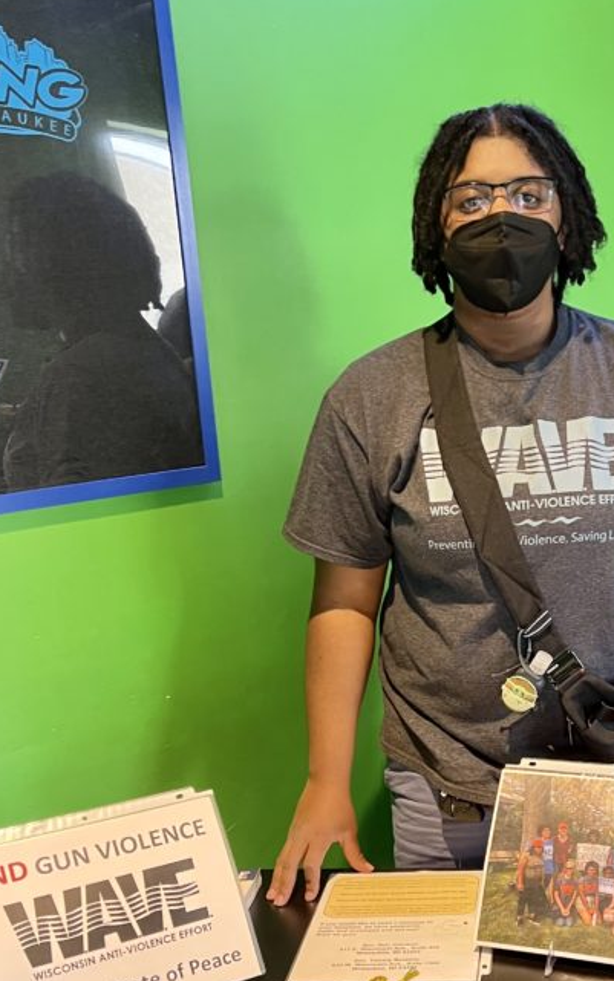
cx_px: 505
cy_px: 693
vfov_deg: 44.2
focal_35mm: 44
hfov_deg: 28.5
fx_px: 1177
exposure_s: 1/42
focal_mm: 5.7
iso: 200
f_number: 1.5
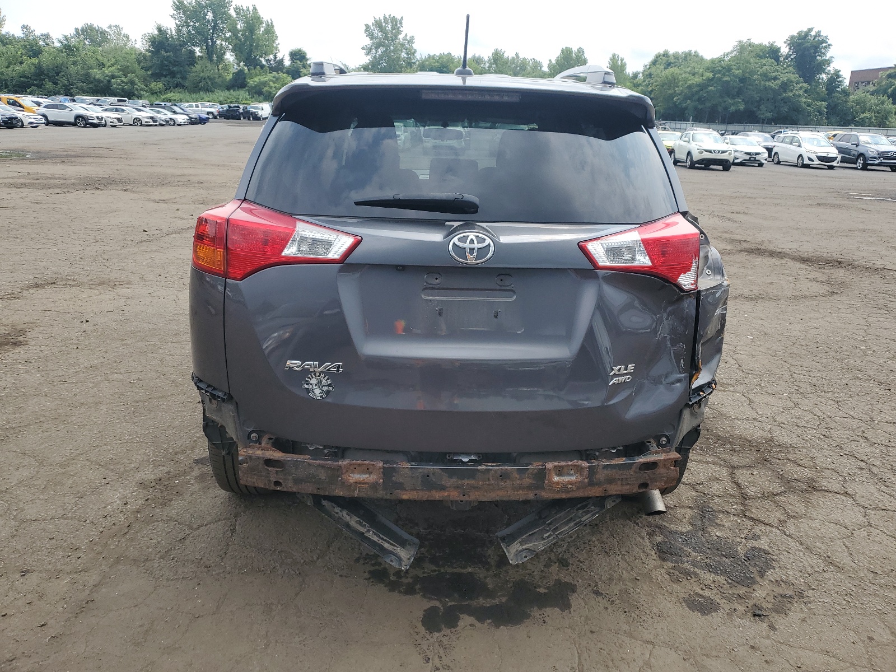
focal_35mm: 26
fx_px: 673
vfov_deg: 53.1
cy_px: 336
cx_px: 448
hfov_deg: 67.3
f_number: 1.5
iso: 50
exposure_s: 1/2500
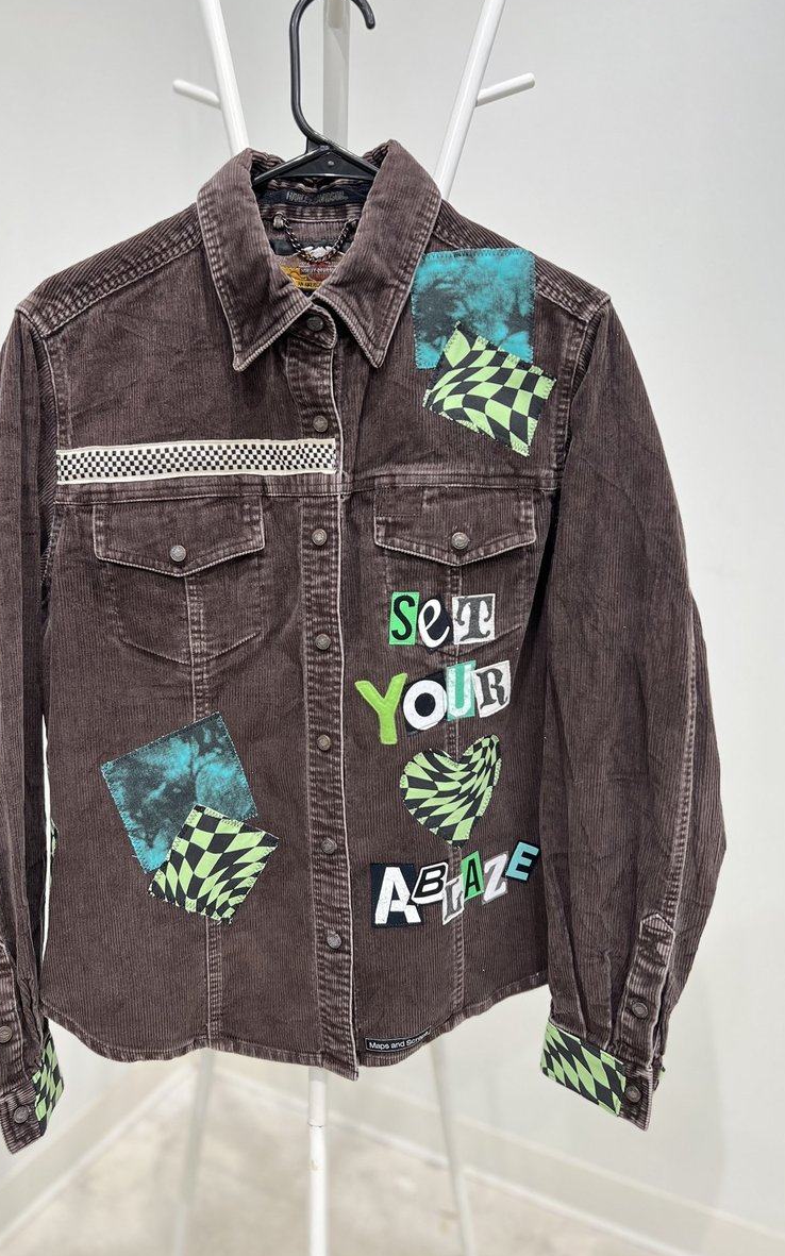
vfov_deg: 66.5
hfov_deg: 44.4
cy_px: 623
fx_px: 959
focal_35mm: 28
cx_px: 327
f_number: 1.5
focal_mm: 5.7
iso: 80
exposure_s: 1/60
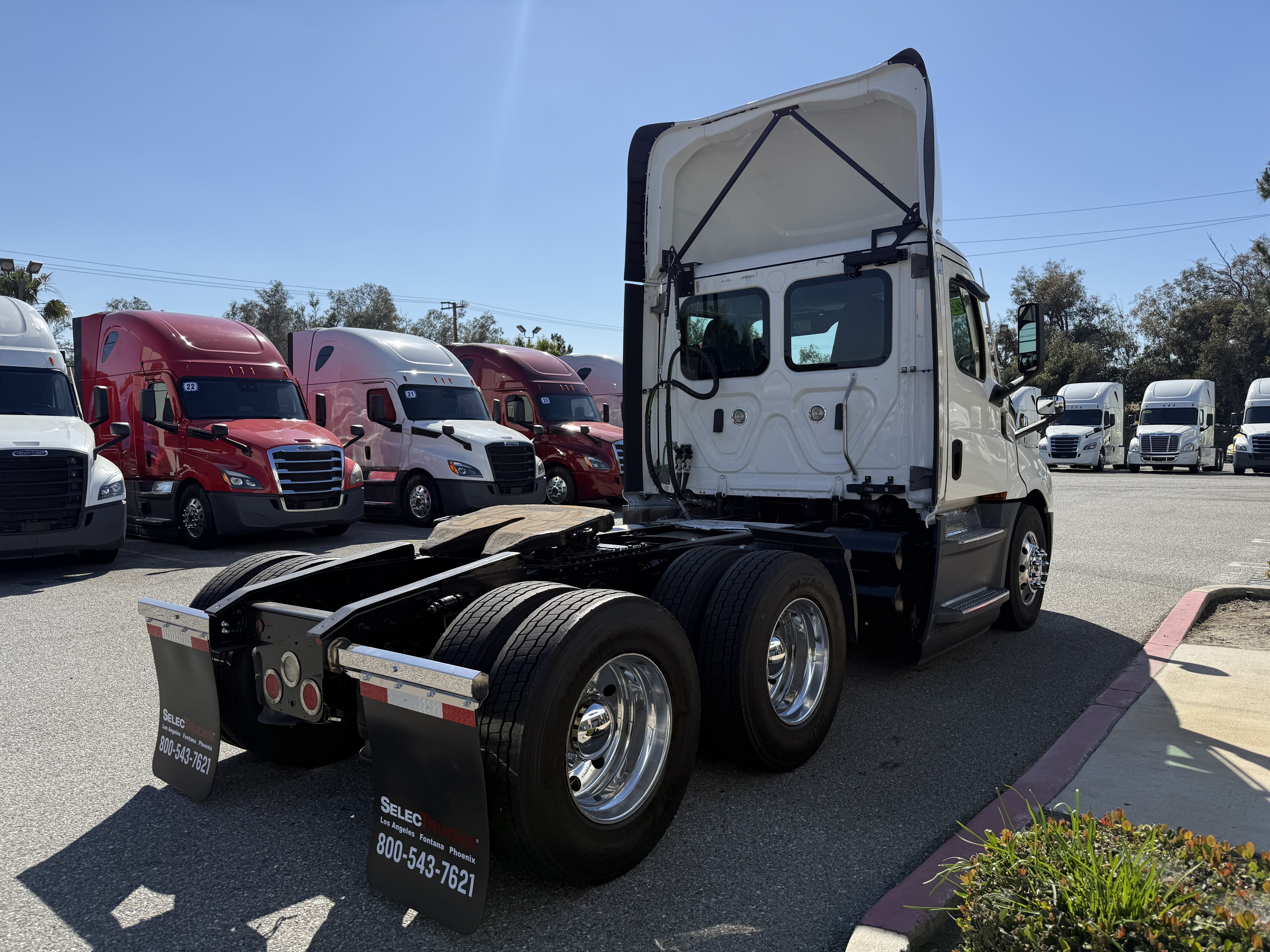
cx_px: 635
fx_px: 881
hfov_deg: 71.6
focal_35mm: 24
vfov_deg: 56.8
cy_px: 476
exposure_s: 1/5319
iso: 80
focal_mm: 6.76
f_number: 1.78
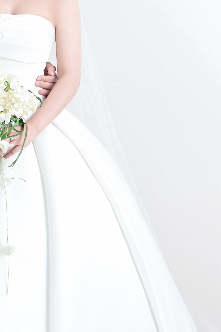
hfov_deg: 9.5
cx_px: -32
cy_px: 140
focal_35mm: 142
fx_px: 1308
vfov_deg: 14.4
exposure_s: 1/200
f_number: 4.5
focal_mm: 55
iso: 200
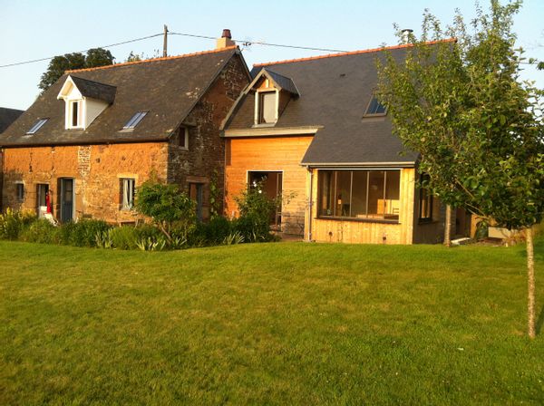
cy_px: 203
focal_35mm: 35
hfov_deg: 52.7
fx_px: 549
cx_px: 272
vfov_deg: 40.6
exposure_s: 1/318
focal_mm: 3.85
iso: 80
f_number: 2.8
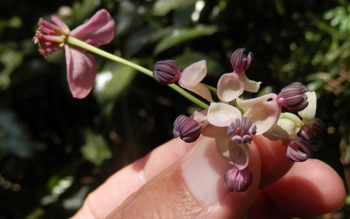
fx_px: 258
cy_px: 122
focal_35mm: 27
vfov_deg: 45.9
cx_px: 174
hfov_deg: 68.4
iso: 80
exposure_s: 1/400
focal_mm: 4.5
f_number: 3
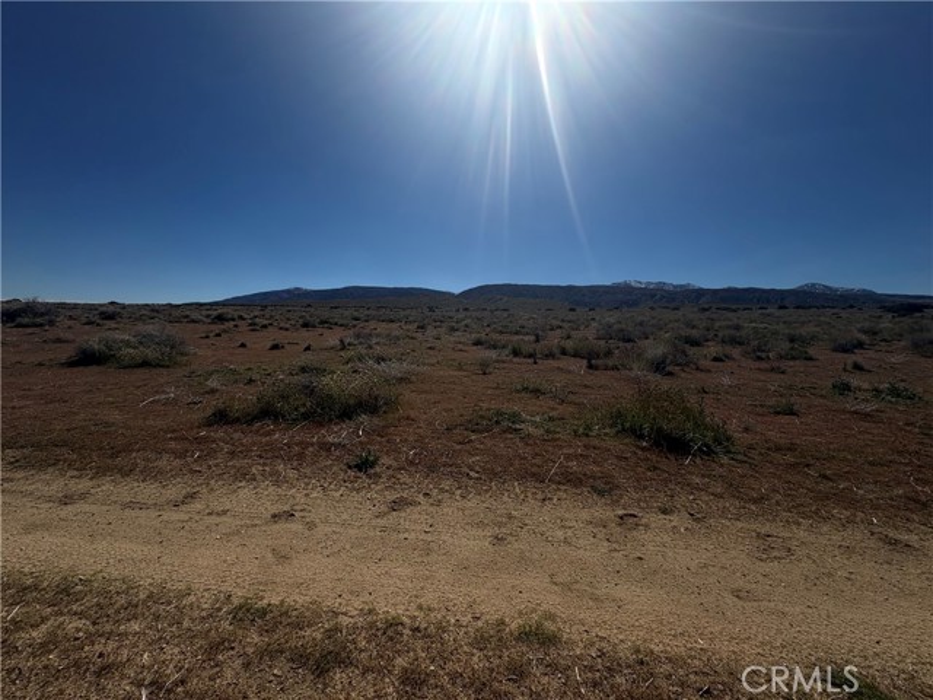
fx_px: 377
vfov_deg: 85.7
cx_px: 466
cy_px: 350
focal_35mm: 14
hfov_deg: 102.1
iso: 50
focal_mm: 2.22
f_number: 2.2
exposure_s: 1/6135
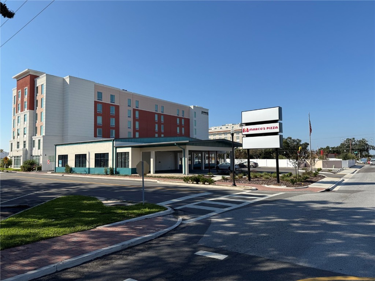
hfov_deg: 71.6
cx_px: 188
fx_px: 260
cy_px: 140
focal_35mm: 24
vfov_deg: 56.8
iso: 80
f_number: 1.78
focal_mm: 6.76
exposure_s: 1/4975
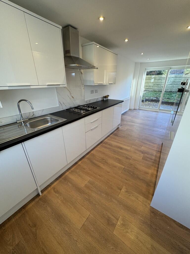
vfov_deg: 102.1
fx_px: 102
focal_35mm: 14
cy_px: 127
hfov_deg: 85.7
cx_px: 95
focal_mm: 2.22
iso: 125
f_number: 2.2
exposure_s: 1/100
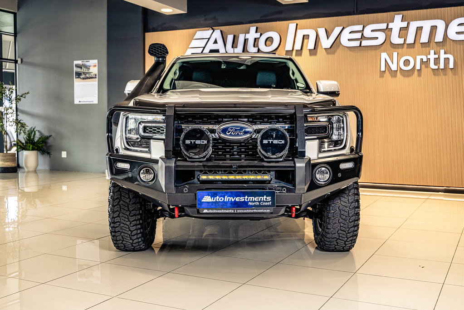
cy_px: 155
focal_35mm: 40
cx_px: 232
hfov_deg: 48.5
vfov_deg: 33.4
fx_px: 516
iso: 400
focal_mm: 40
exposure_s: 1/125
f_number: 4
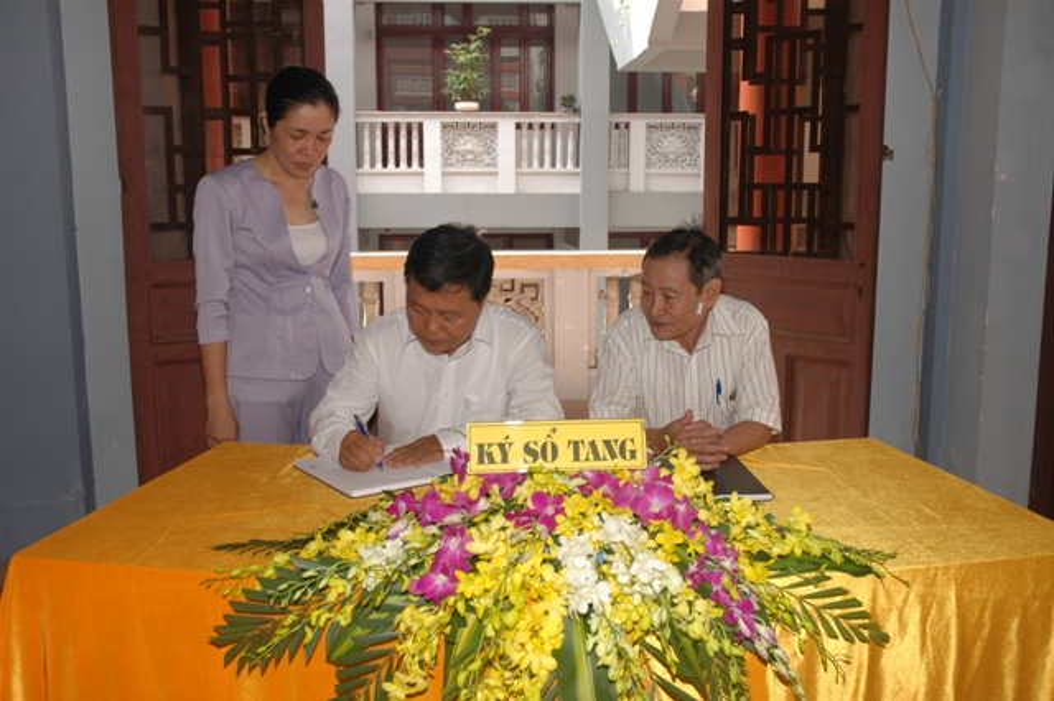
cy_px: 350
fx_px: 1053
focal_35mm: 36
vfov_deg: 36.8
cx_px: 527
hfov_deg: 53.2
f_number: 5.6
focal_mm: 24
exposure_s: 1/50
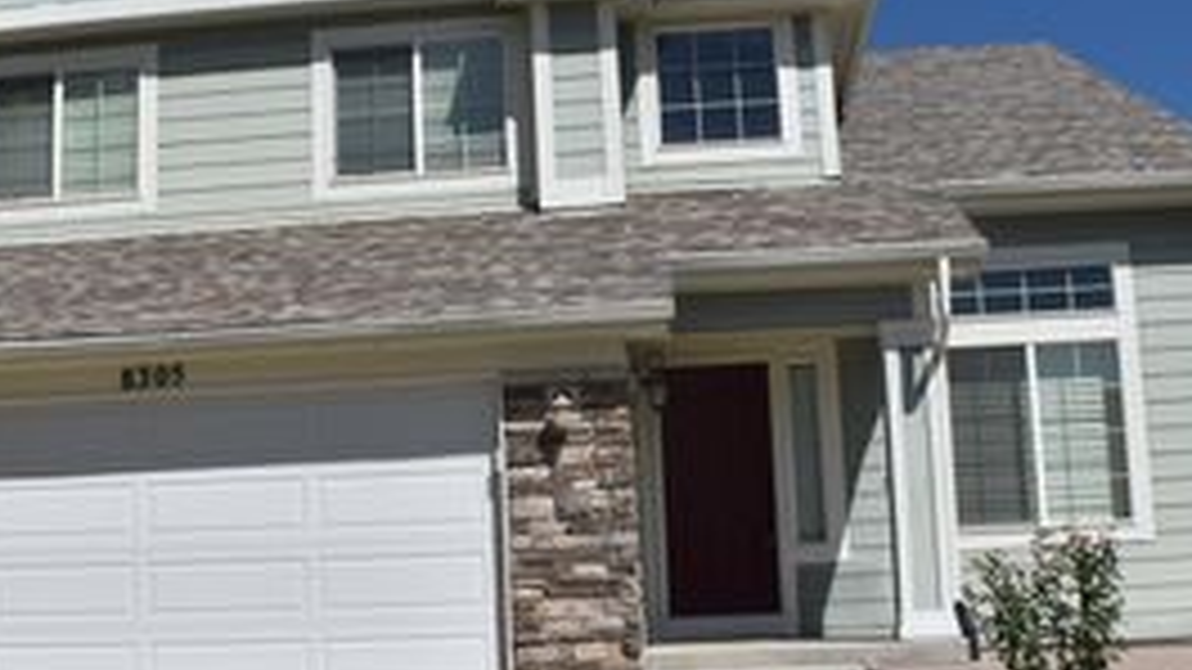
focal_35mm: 71
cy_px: 362
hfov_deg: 29.7
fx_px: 2244
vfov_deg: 17.0
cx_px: 526
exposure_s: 1/500
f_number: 11
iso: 200
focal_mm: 24
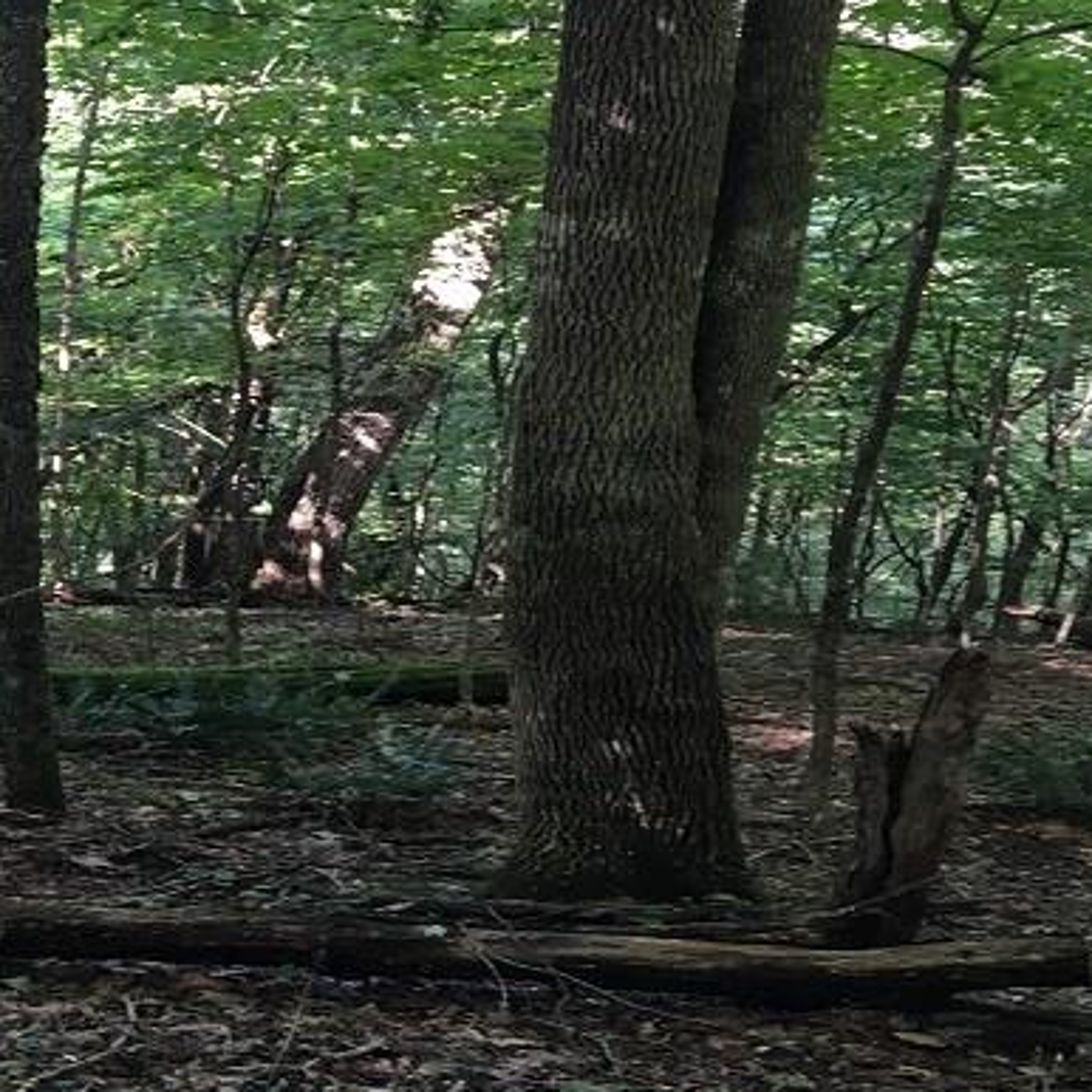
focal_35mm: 68
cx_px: -6
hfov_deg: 24.2
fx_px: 2427
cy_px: 444
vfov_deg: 25.3
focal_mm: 4.15
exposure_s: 1/30
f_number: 2.2
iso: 64
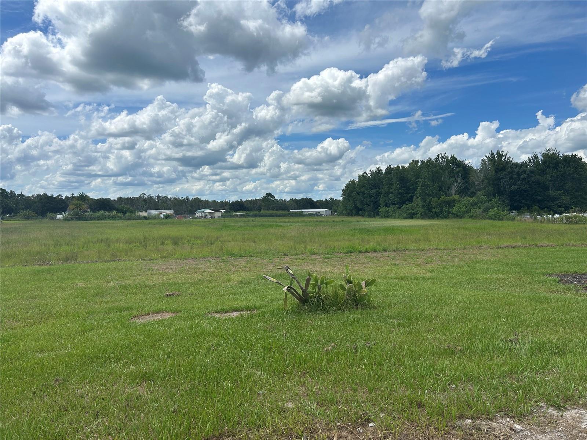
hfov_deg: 67.3
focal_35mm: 26
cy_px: 220
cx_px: 294
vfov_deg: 53.1
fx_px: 441
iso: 50
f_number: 1.5
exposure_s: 1/6993
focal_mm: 5.7
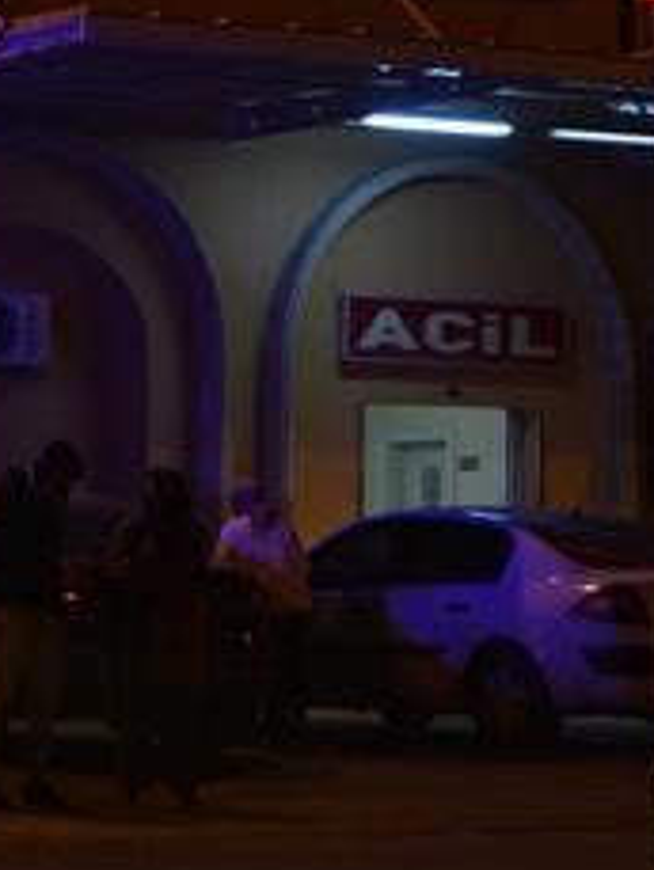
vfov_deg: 12.4
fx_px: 4002
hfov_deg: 9.3
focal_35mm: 159
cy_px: 376
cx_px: 34
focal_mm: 48
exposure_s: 1/20
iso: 400
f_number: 5.3
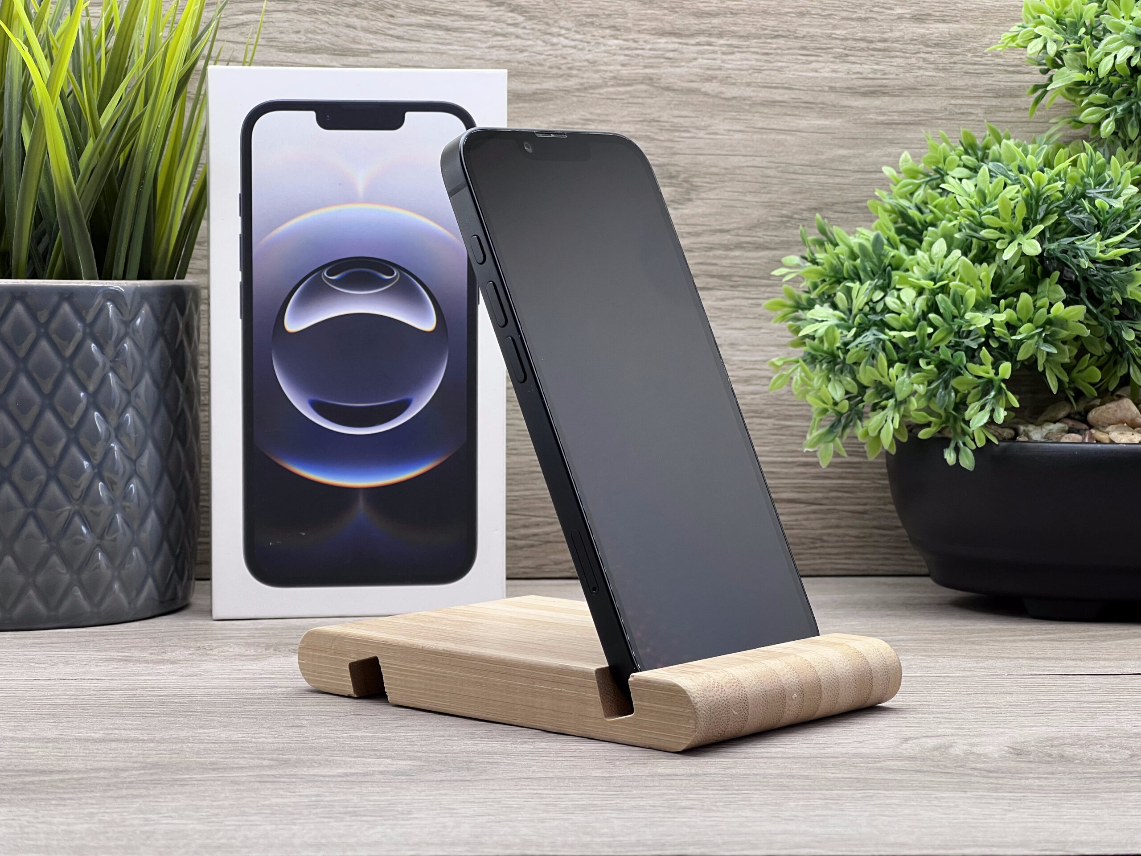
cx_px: 570
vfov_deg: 19.1
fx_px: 2538
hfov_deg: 25.3
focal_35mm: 77
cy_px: 428
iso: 100
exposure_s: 1/100
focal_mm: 9
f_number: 2.8
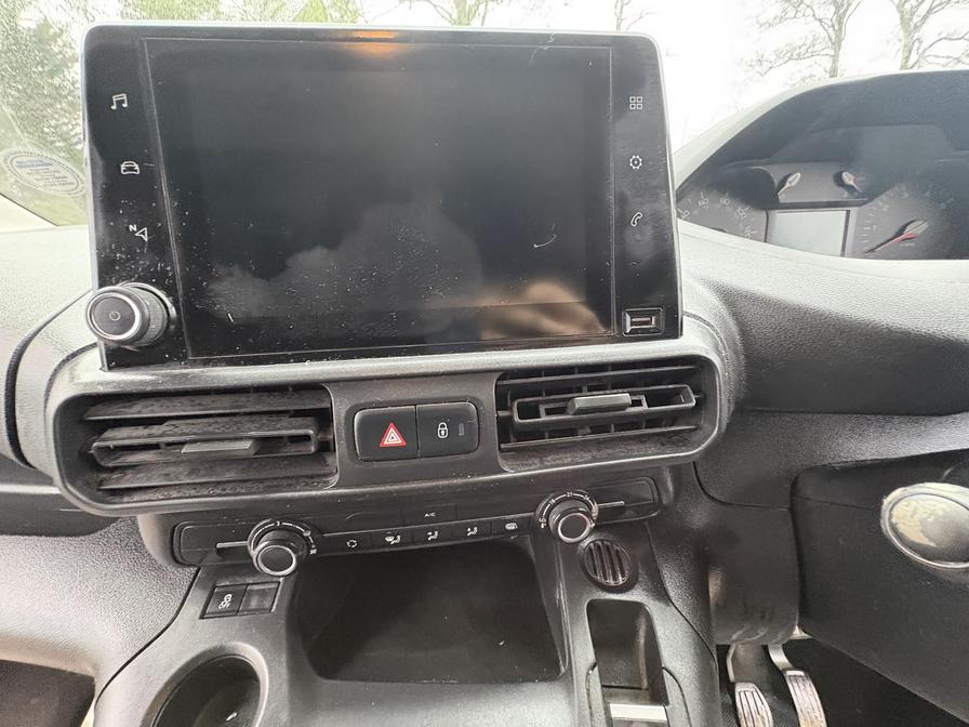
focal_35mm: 14
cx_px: 484
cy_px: 364
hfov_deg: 102.1
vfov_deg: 85.7
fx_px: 392
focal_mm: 2.22
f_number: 2.2
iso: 800
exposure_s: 1/60
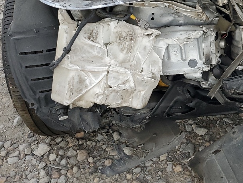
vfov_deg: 20.6
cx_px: 284
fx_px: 477
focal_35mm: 68
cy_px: -18
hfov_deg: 25.9
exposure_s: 1/1000
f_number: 1.5
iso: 50
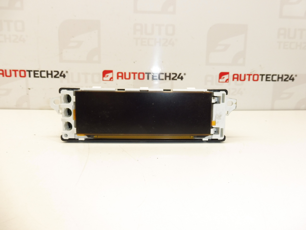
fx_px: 212
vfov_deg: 56.8
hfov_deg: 71.6
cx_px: 153
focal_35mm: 24
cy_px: 115
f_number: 3.5
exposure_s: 1/60
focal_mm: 4.3
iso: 200
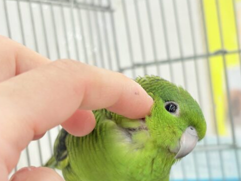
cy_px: 99
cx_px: 146
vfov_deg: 21.3
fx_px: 481
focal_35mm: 69
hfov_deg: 28.1
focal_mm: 5.96
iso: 64
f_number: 1.6
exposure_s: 1/50
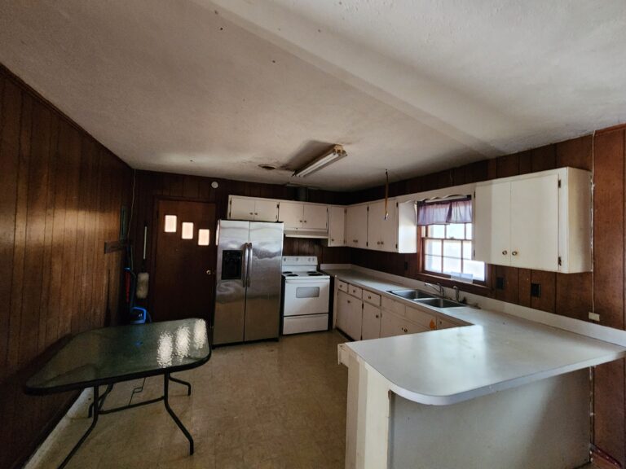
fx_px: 235
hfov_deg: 106.2
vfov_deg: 89.9
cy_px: 234
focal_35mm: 13
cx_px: 313
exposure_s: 1/24
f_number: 2.2
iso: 800
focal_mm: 2.2
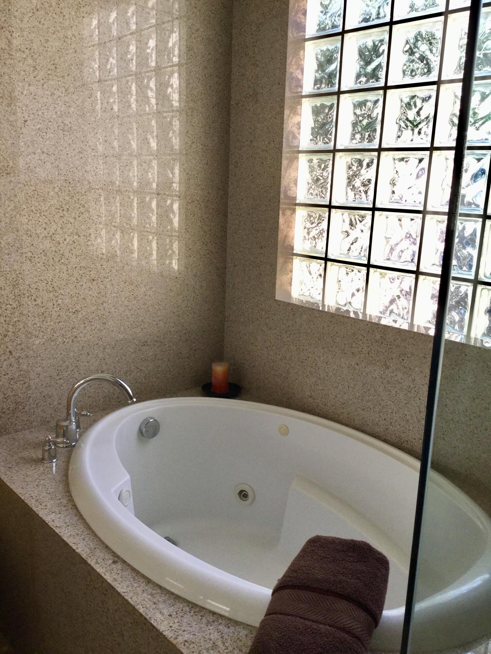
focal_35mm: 31
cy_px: 327
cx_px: 246
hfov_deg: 45.4
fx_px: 586
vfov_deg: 58.4
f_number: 2.4
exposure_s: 1/120
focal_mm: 3.3
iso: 40
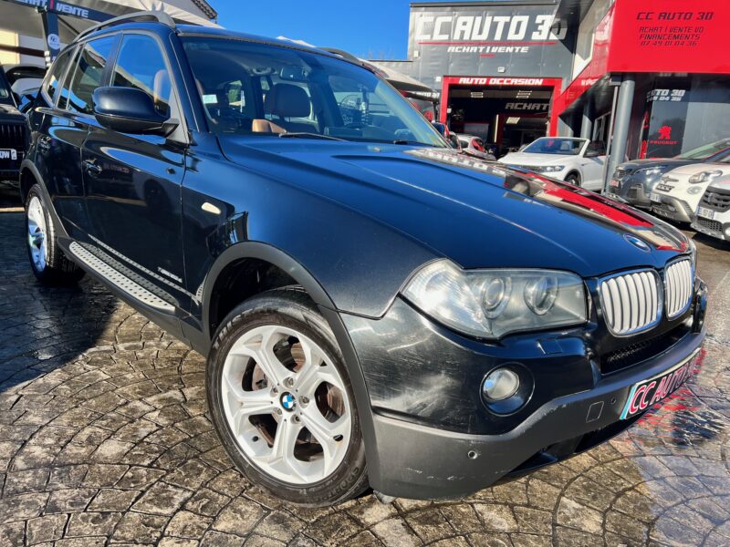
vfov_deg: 53.1
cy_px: 274
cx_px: 365
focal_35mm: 26
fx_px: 548
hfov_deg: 67.3
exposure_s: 1/1412
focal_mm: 5.7
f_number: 1.5
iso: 50
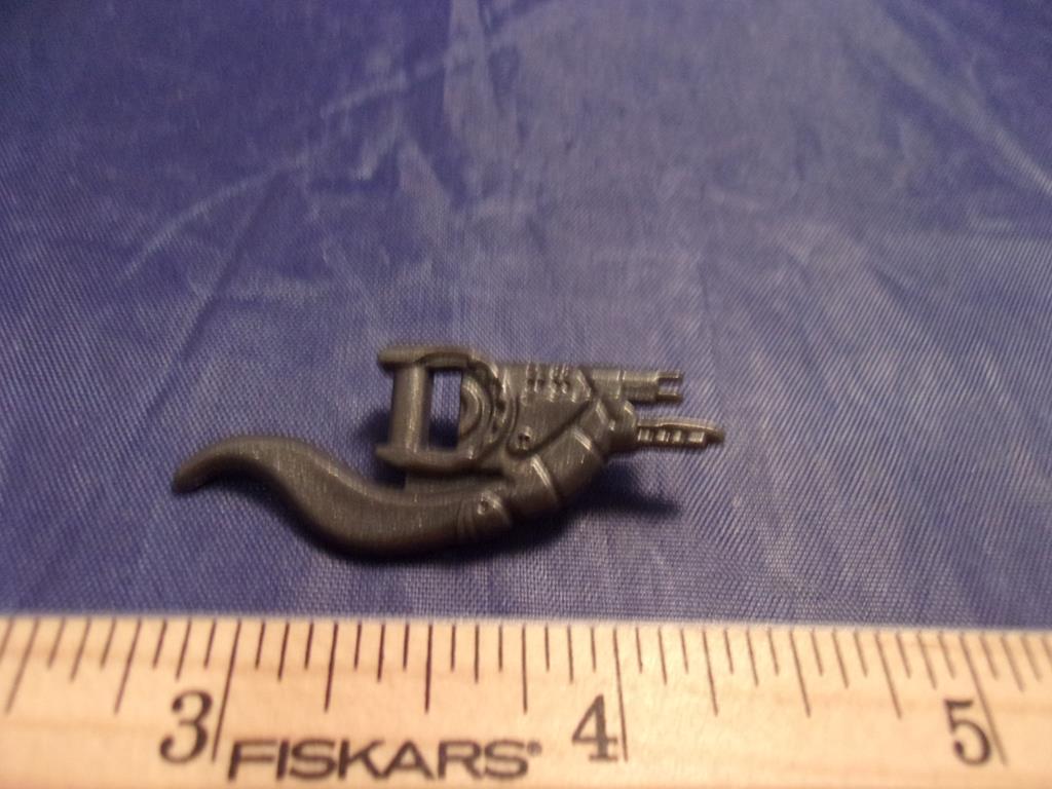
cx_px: 526
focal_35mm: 27
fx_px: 821
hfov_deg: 65.3
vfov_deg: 51.4
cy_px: 394
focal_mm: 4.9
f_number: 3
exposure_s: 1/23
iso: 400
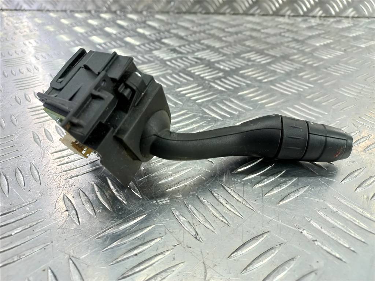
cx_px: 188
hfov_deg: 69.4
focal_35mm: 25
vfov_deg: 54.9
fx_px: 271
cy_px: 140
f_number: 1.8
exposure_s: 1/50
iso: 100
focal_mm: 4.6
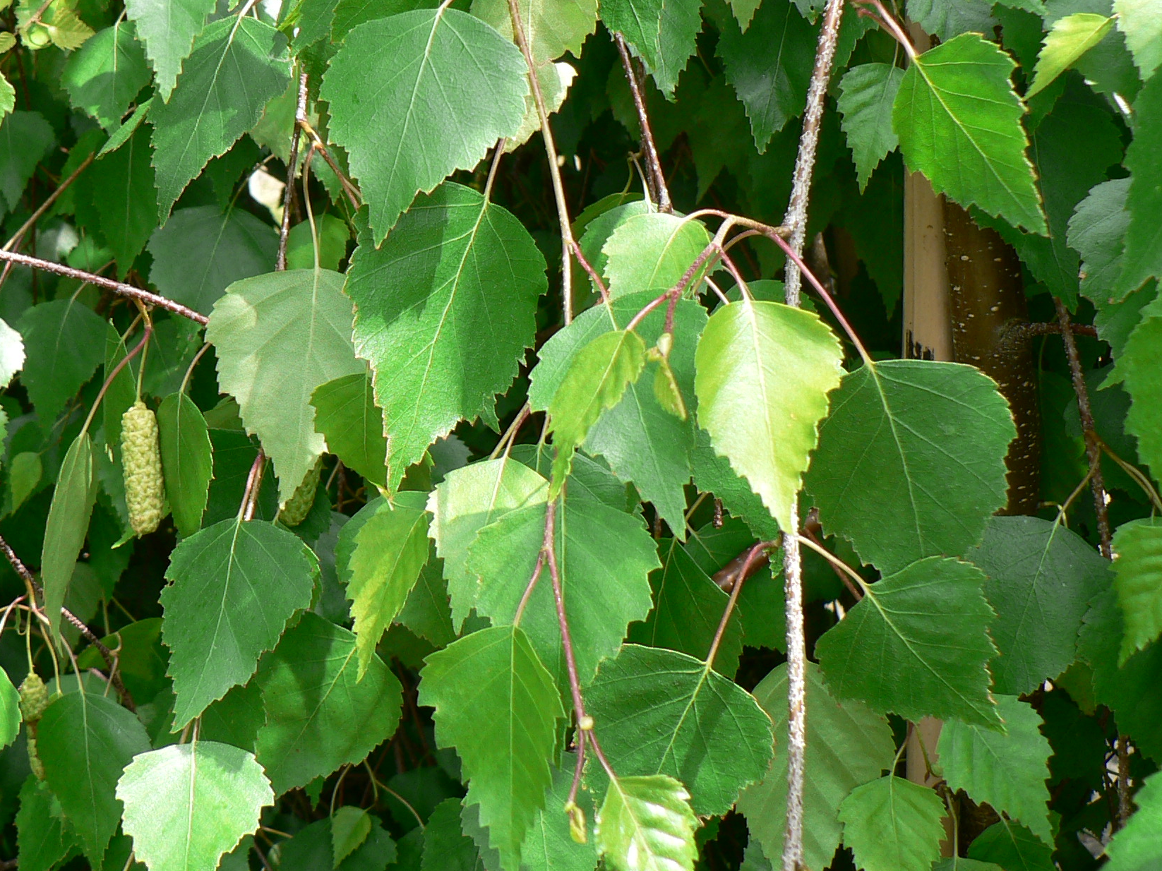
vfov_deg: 25.9
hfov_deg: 33.7
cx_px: 301
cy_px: 280
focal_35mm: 56
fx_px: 1880
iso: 80
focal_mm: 6
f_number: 4
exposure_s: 1/100
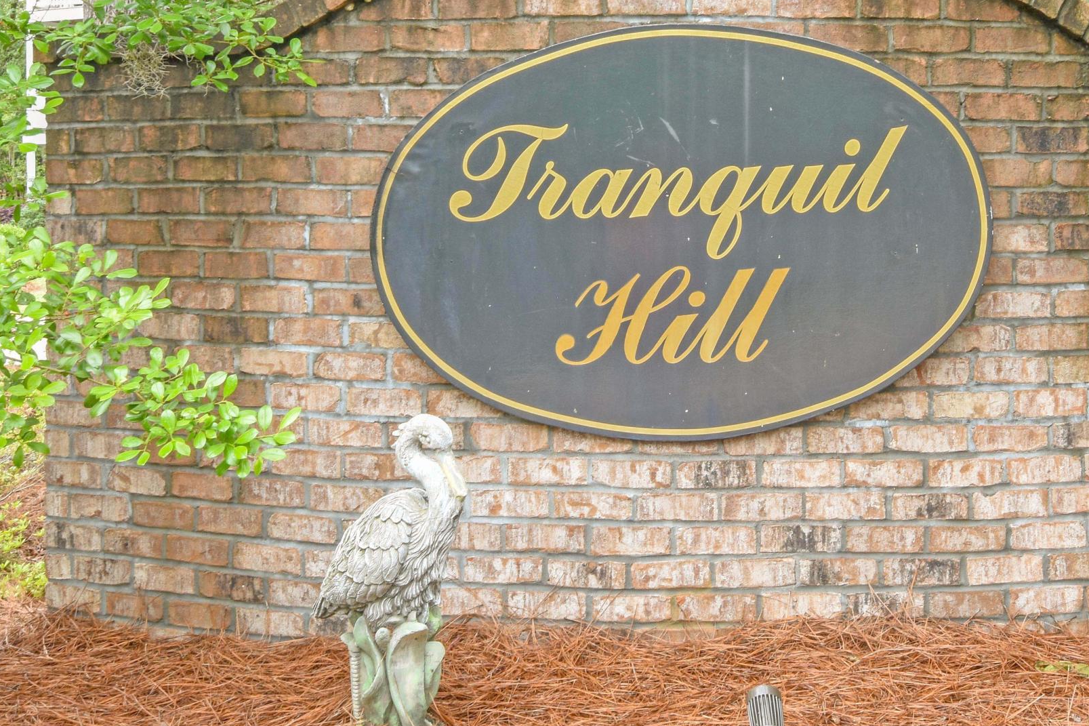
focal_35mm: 56
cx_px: 633
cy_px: 222
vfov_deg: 24.0
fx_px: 1694
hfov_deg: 35.6
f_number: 10
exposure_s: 1/50
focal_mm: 20
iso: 400
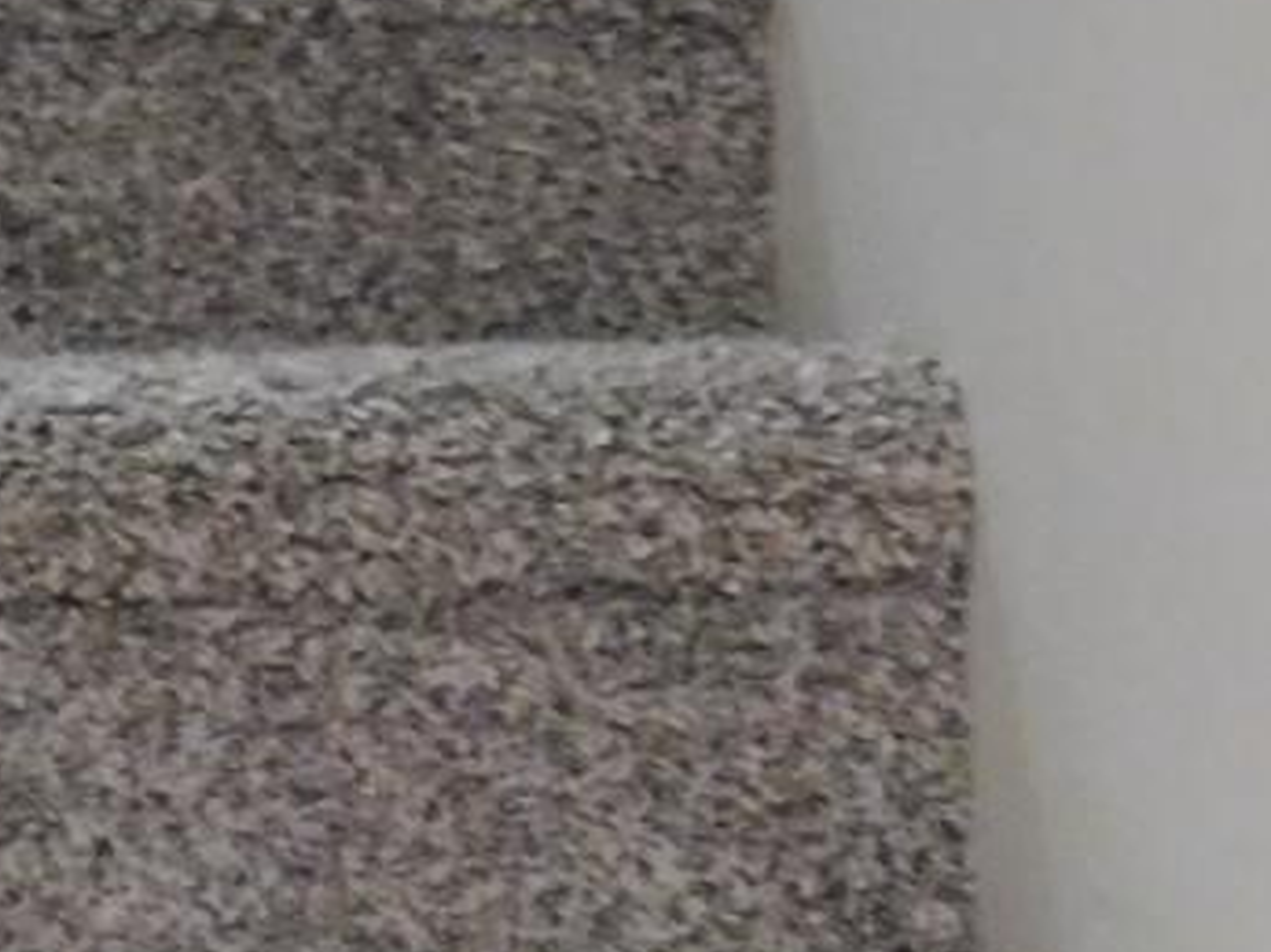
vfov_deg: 9.8
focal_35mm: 148
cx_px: -588
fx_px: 5430
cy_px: -349
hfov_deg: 12.7
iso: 400
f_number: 3.1
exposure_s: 1/10
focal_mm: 4.5
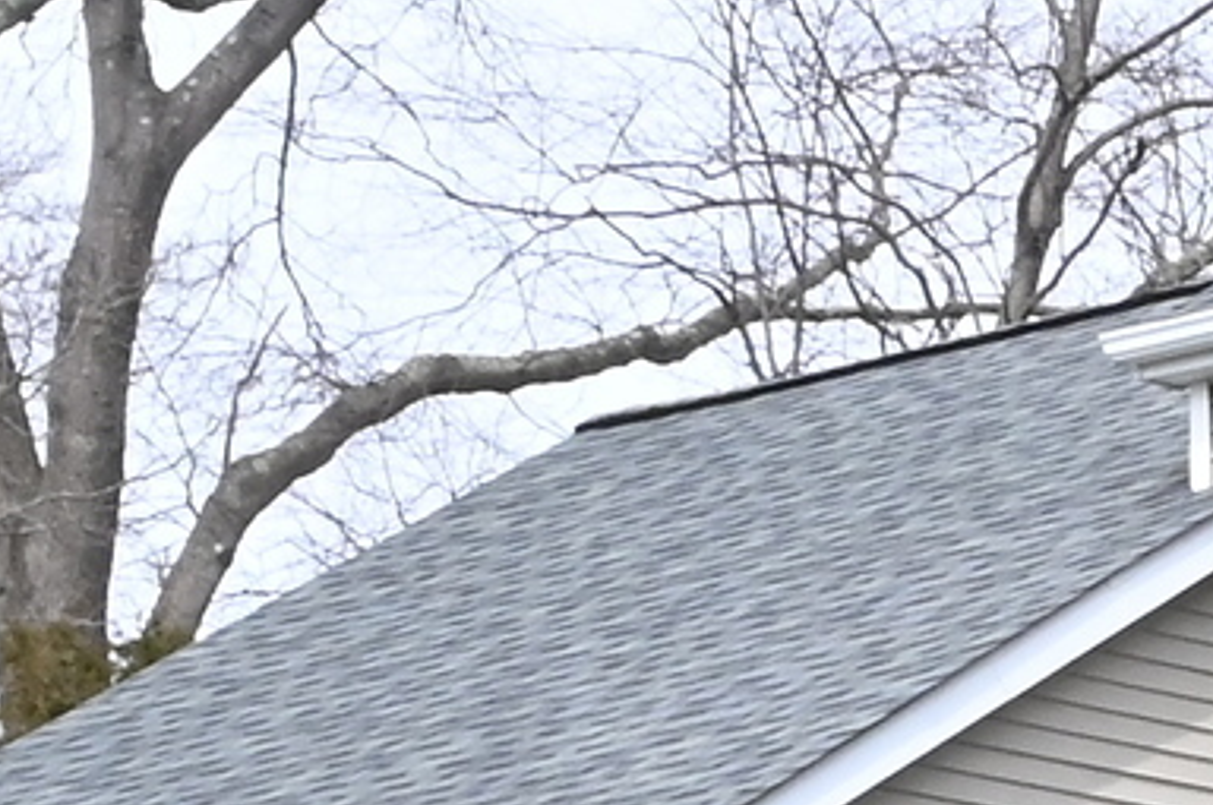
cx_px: 3481
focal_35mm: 196
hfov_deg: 8.8
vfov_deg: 6.8
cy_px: 1405
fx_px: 6596
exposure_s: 1/200
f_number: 22
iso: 1250
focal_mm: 24.5
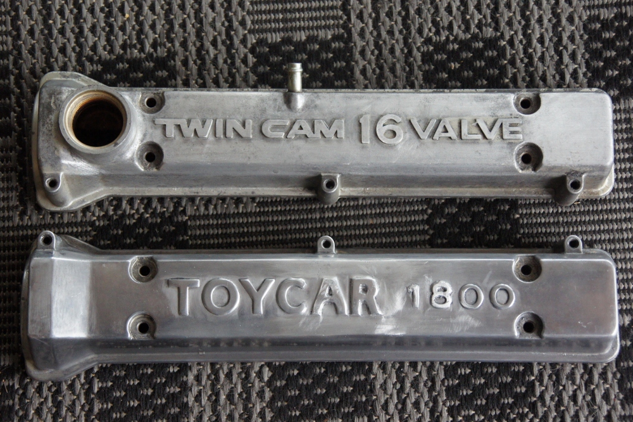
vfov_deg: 16.5
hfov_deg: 24.6
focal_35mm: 82
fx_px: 1450
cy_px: 211
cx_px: 316
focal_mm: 55
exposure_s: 1/60
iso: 1600
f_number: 5
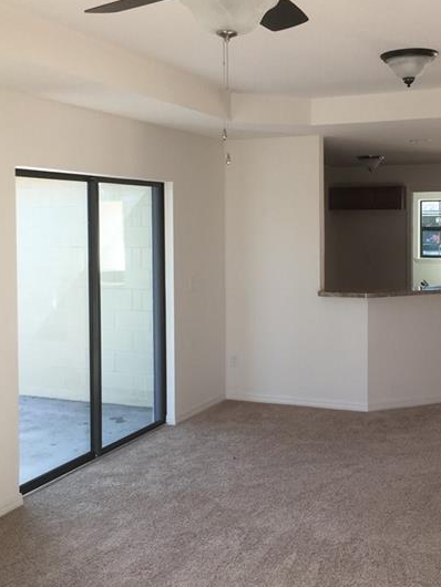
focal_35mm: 42
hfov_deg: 34.3
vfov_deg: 44.6
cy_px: 244
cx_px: 263
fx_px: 713
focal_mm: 4.15
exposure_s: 1/60
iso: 32
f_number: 2.2
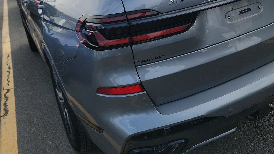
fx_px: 283
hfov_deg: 51.6
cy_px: 16
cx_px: 149
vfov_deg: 29.2
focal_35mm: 39
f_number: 1.8
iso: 50
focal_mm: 6.7
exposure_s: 1/586
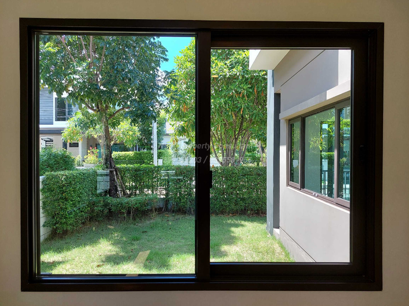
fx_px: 284
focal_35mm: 24
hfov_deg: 71.6
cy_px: 153
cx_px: 204
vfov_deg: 56.8
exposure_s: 1/214
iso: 40
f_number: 1.8
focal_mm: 5.23
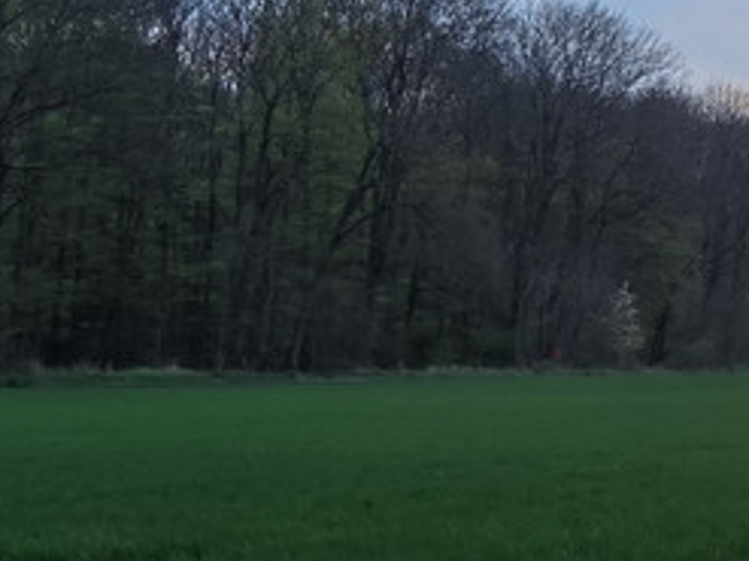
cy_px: 182
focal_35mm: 121
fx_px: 2617
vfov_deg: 12.2
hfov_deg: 14.8
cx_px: 1208
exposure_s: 1/473
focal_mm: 6.71
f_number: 1.9
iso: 50
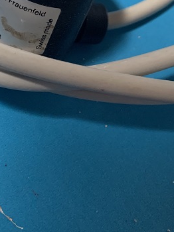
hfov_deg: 24.2
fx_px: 403
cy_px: 10
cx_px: 49
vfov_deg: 30.3
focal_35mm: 60
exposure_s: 1/45
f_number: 1.8
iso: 400
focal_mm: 4.25
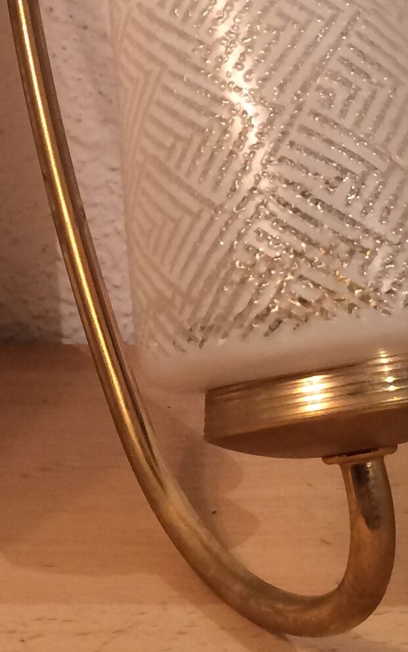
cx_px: -37
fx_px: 1796
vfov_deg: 19.9
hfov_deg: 12.7
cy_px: -7
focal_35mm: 101
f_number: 2.2
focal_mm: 4.15
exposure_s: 1/33
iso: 40
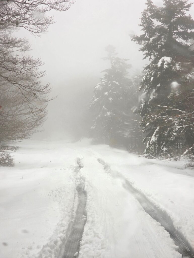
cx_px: 97
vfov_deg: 28.1
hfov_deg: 21.3
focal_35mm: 69
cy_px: 129
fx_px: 515
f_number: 2.4
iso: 125
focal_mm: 7.9
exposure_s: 1/359
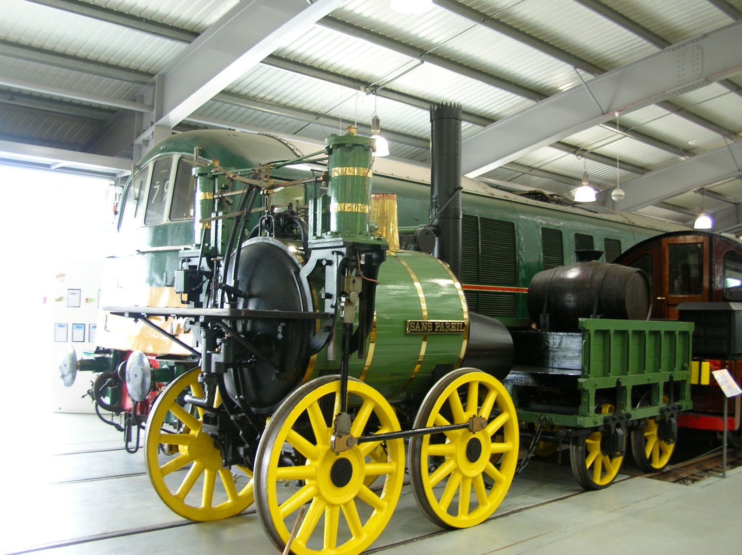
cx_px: 371
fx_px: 771
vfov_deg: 39.6
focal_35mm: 36
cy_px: 278
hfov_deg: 51.4
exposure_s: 1/10.5
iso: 50
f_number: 2.7
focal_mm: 6
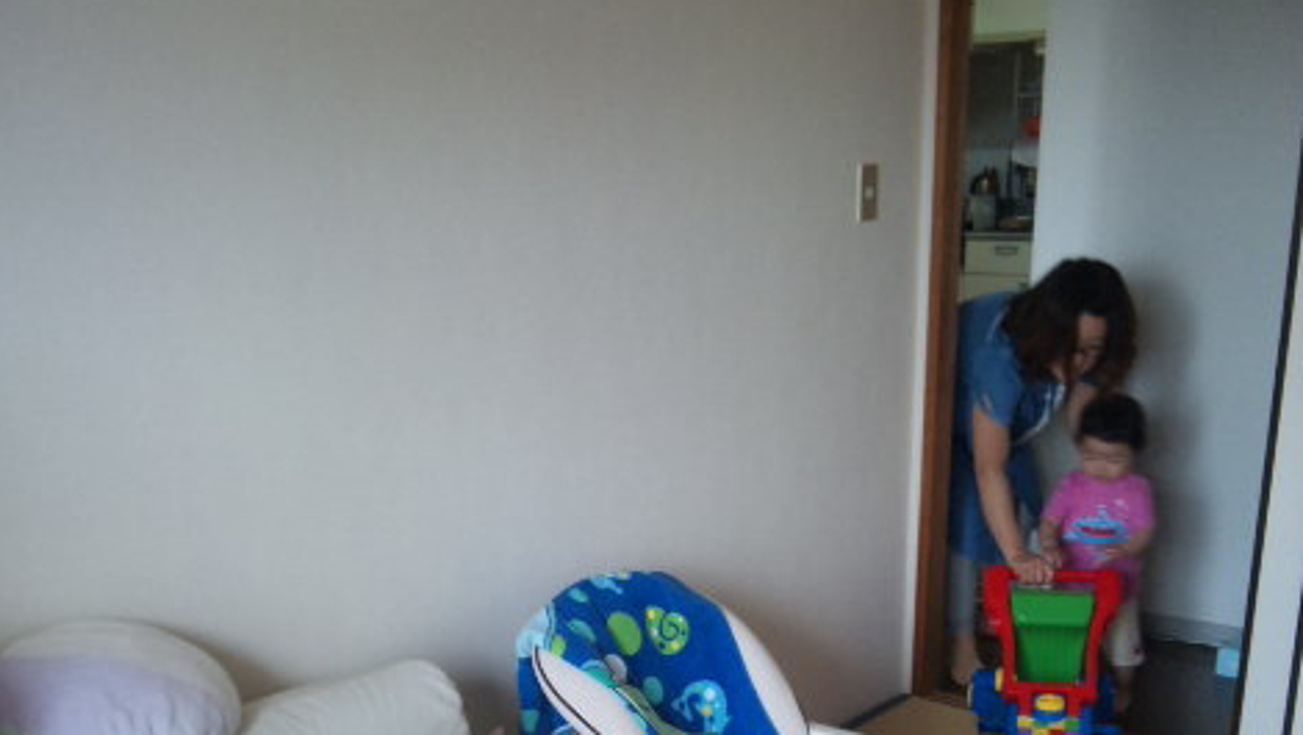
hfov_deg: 47.3
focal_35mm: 43
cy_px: 760
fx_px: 1487
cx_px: 640
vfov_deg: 26.1
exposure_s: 1/20
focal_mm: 4.82
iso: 114
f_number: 2.8
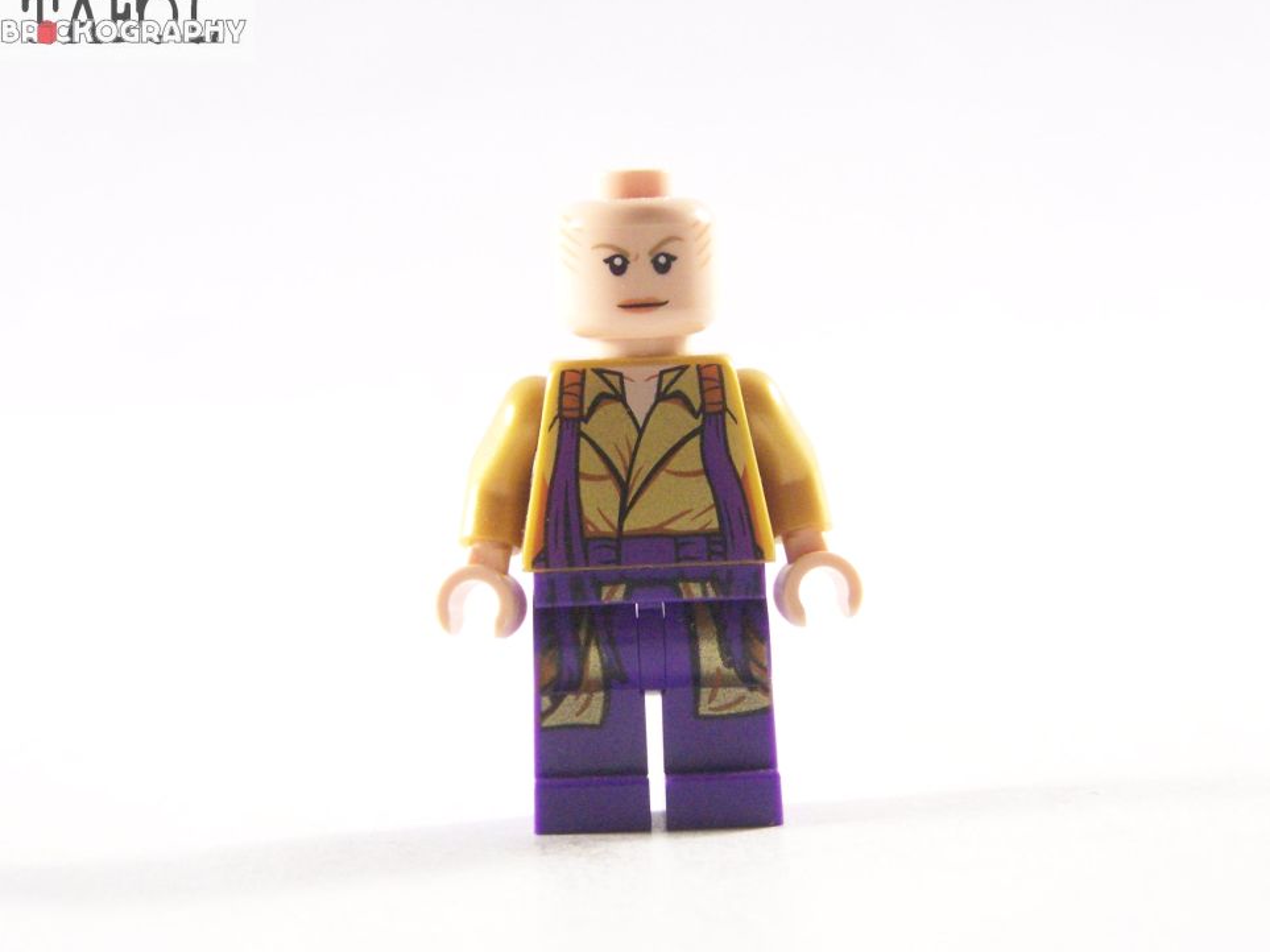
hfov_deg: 19.6
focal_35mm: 100
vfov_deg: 14.8
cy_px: 468
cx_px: 653
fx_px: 3668
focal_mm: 15.6
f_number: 3.2
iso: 400
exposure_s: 1/45
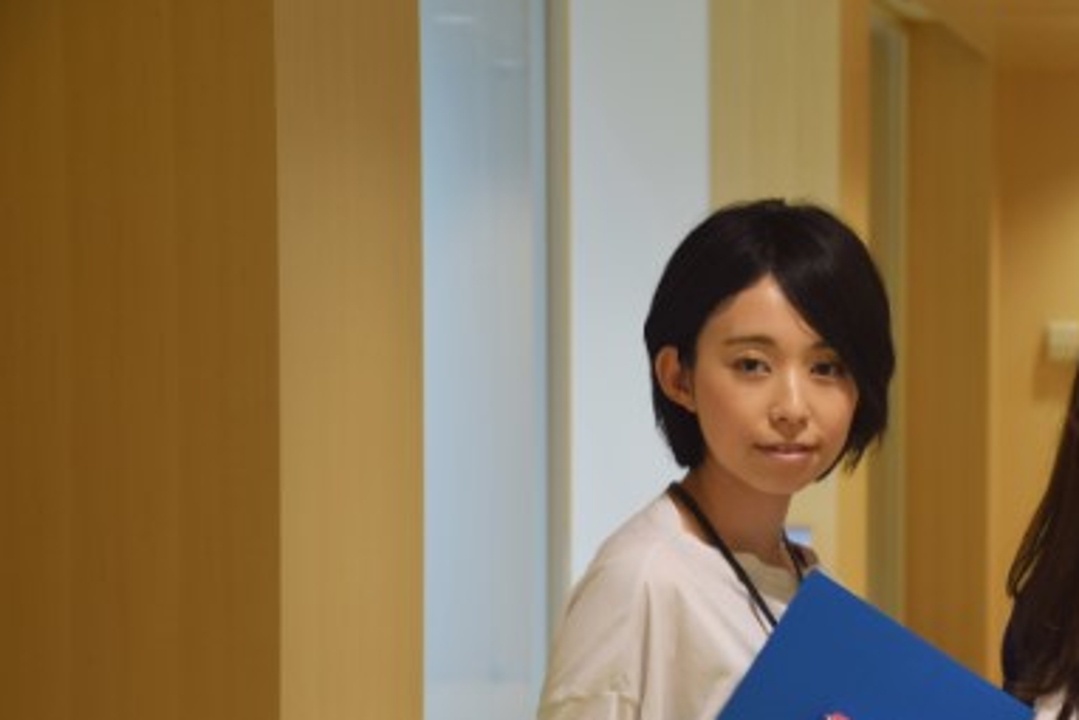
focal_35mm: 156
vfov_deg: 8.8
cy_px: 576
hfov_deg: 13.1
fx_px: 4677
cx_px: 878
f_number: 5
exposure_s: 1/13
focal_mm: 62
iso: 100
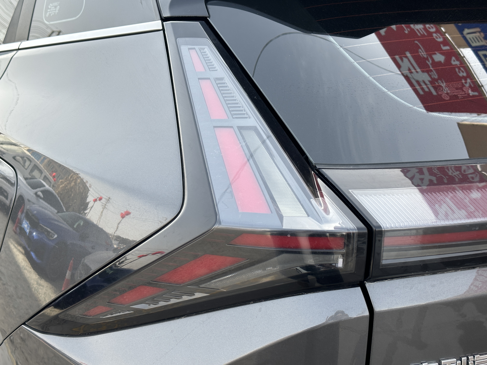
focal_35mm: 48
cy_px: 182
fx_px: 675
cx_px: 244
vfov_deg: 30.3
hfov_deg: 39.7
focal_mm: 6.86
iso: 64
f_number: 1.78
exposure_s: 1/704
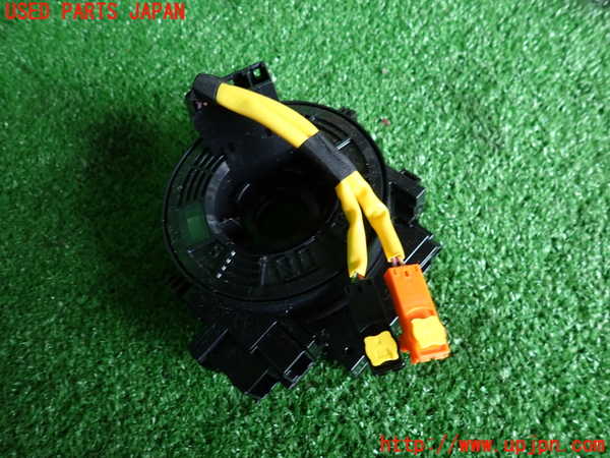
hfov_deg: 69.4
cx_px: 305
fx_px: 441
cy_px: 229
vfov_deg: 54.9
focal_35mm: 25
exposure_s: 1/40
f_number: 2
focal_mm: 4.5
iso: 200
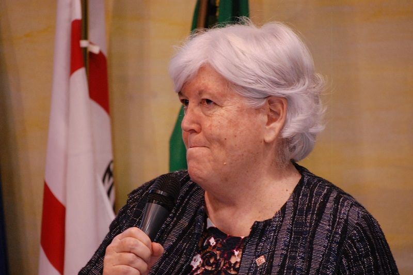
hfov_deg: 8.3
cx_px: 206
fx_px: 2837
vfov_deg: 5.5
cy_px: 138
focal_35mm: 248
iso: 1600
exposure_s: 1/25
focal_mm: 165
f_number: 5.3
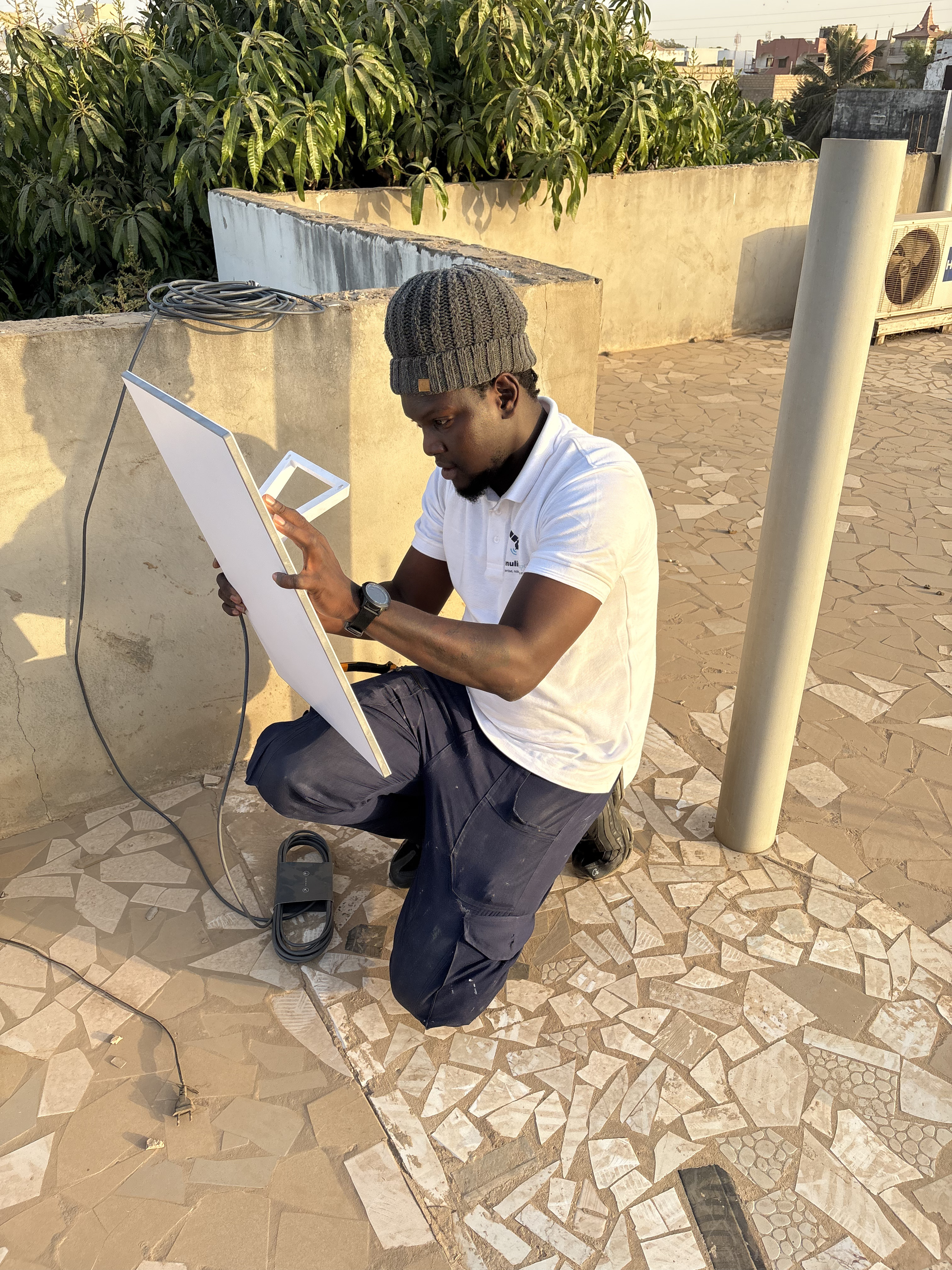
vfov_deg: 67.3
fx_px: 953
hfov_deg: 53.1
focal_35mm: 26
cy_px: 635
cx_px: 476
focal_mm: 5.96
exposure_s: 1/629
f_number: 1.6
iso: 50
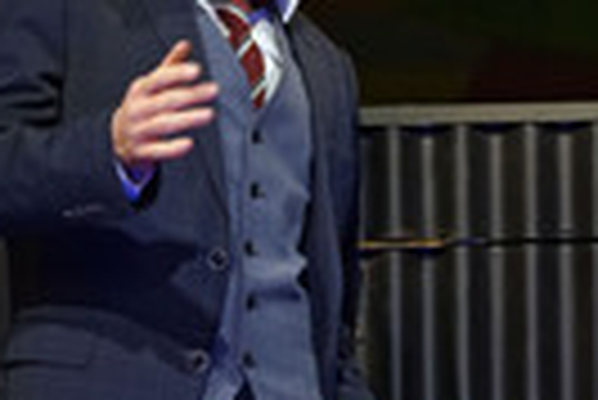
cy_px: -45
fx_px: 8547
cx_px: 848
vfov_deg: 2.7
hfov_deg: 4.0
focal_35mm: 514
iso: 2000
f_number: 5.6
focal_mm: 152
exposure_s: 1/250
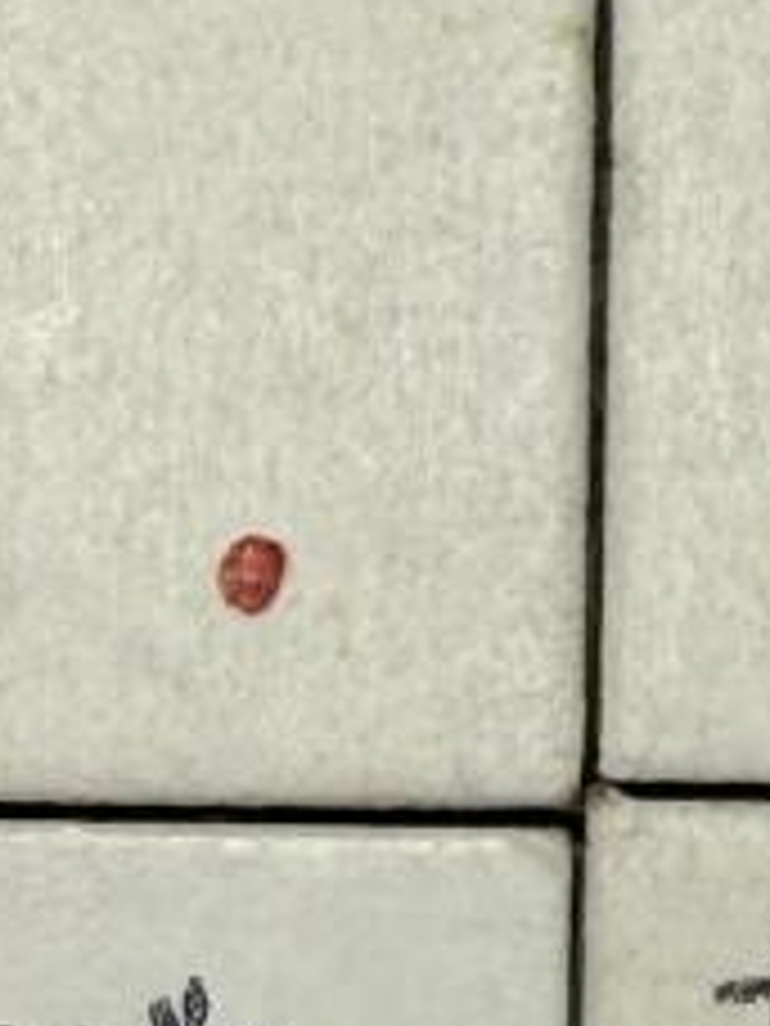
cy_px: 1328
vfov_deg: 9.5
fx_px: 6080
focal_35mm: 205
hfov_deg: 7.2
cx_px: 563
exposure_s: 1/170
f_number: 2.2
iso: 40
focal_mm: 2.22
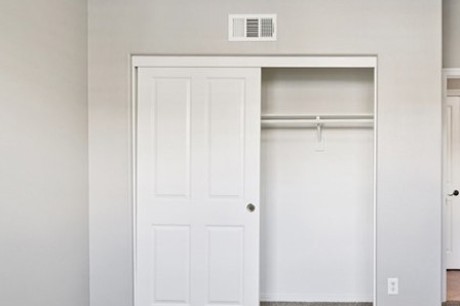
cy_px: 154
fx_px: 409
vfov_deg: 41.1
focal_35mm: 32
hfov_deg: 57.3
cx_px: 311
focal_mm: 14
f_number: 8
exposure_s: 1/8
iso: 400
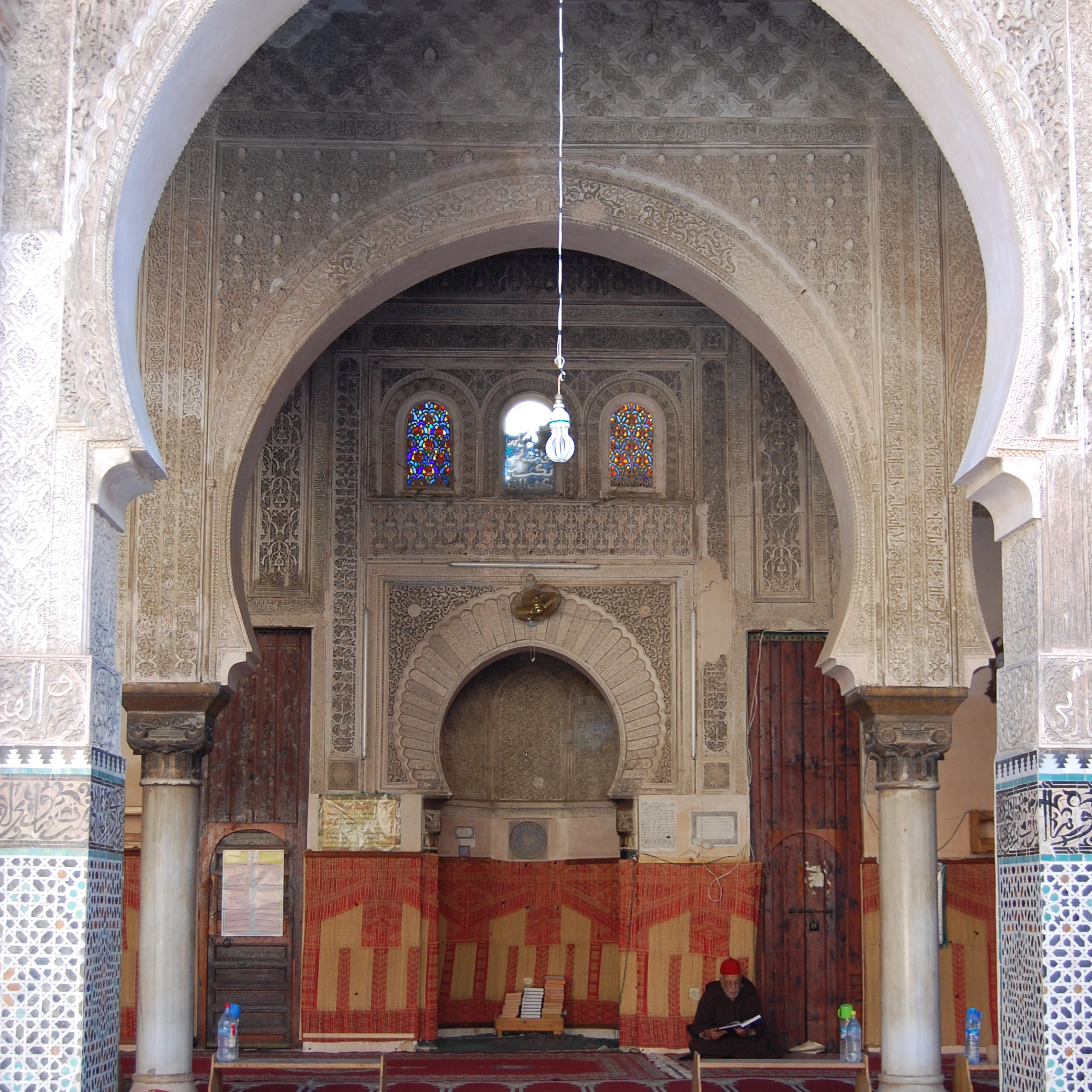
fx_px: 2129
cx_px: 545
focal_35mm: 60
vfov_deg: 28.8
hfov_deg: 28.8
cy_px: 551
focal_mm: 31
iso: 400
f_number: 4.5
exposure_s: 1/80
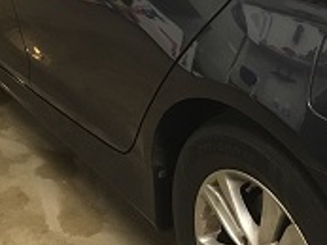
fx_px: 728
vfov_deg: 18.7
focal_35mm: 77
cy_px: 8
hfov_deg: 25.0
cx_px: 246
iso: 200
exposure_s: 1/30
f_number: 2.2
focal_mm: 4.15
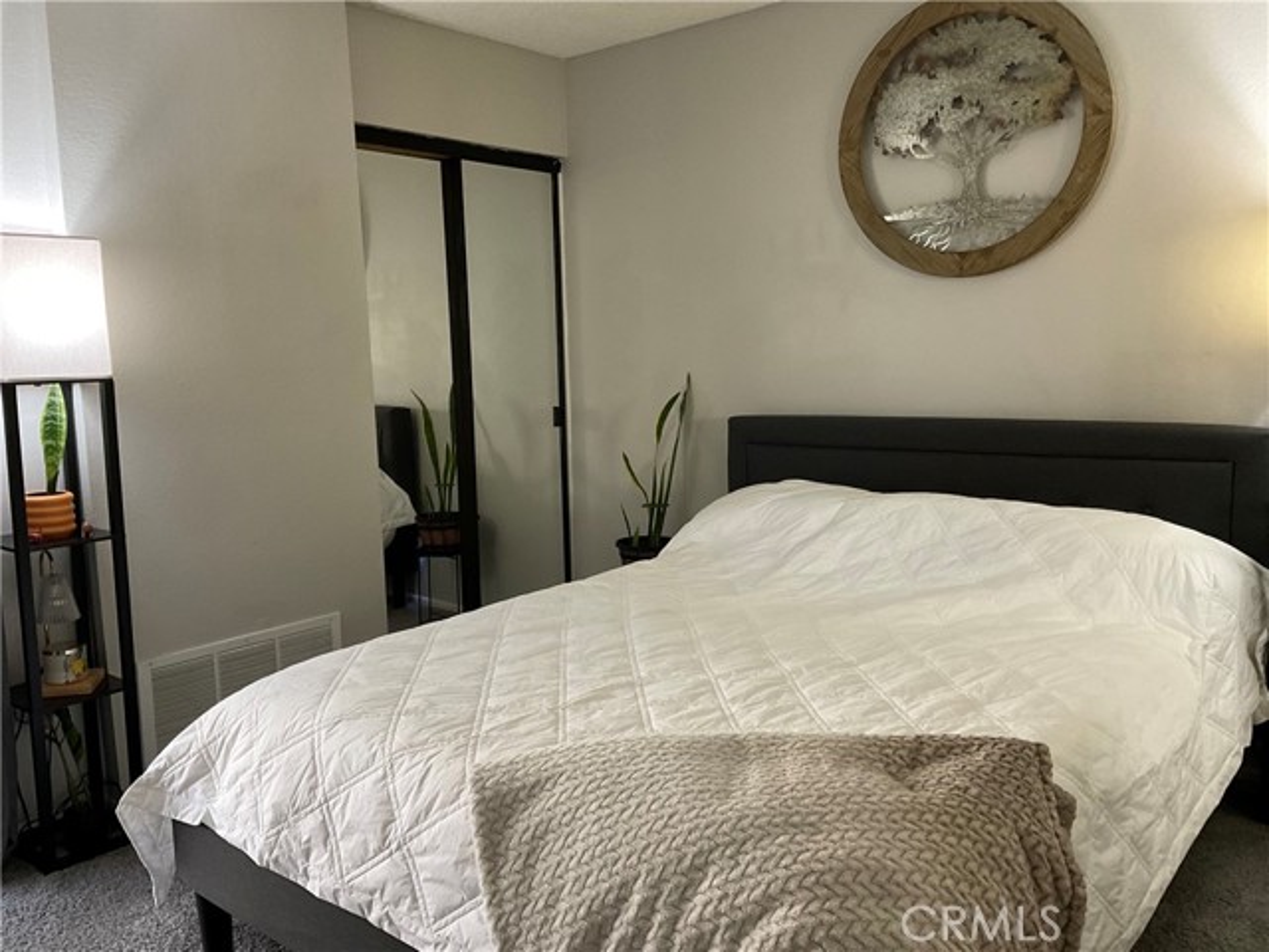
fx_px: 1063
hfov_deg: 61.7
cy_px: 476
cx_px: 634
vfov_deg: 48.2
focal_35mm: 29
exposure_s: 1/60
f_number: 1.8
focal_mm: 3
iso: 125
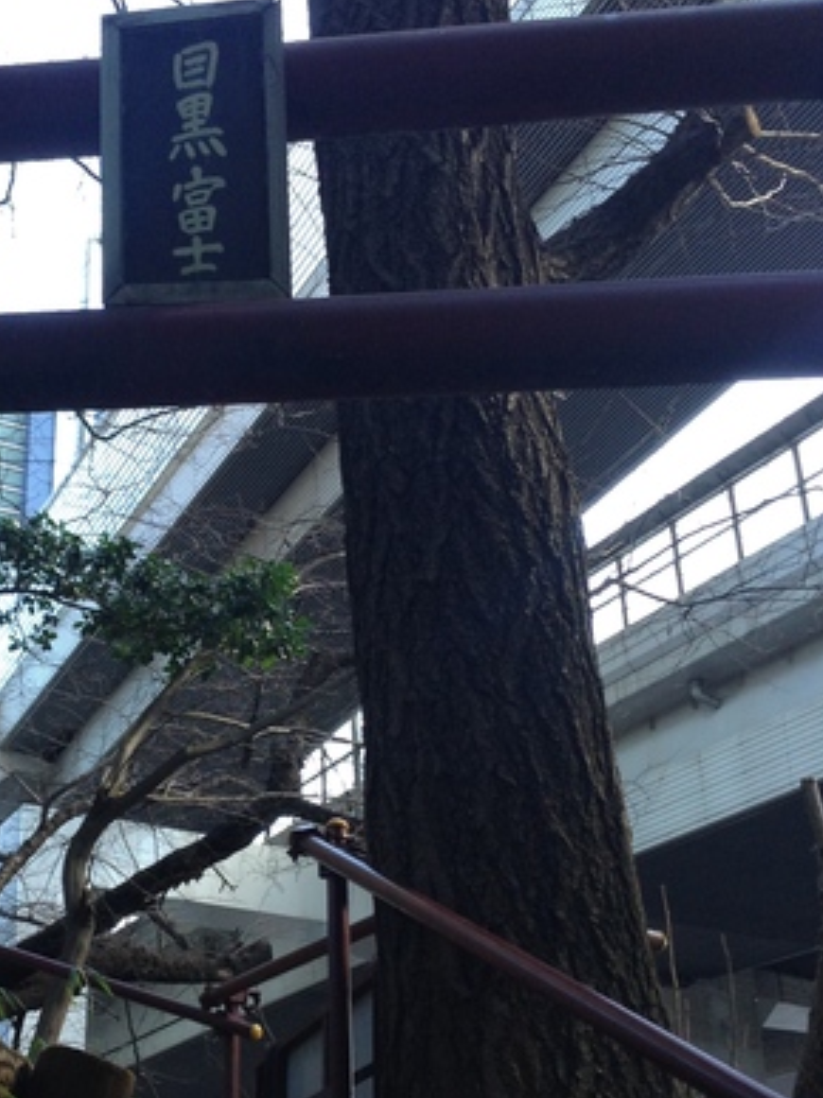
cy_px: 657
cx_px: 184
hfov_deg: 25.3
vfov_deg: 33.7
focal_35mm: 57
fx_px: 1808
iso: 32
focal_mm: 3.3
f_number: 2.4
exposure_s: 1/33
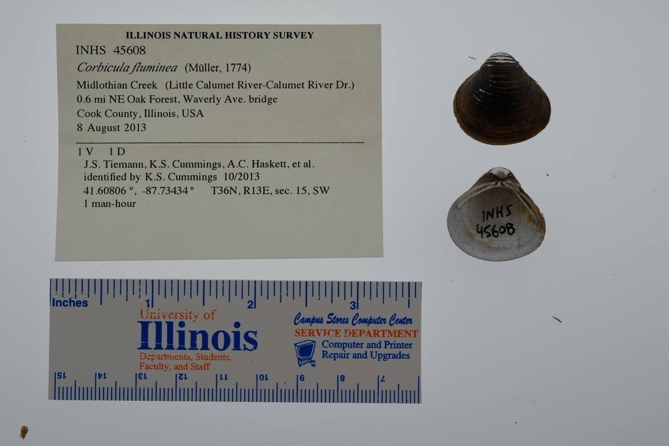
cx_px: 334
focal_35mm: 60
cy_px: 223
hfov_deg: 33.4
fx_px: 1115
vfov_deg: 22.6
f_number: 10
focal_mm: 60
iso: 100
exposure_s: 1/200
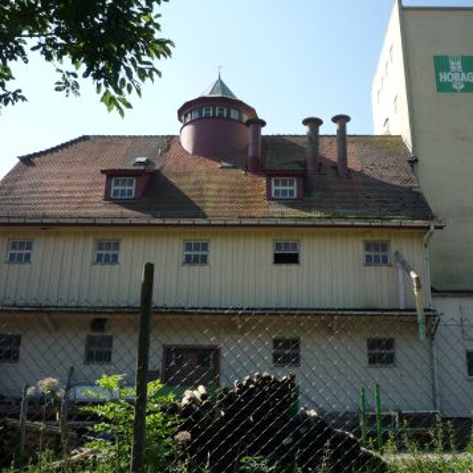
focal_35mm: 38
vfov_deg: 43.9
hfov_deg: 43.8
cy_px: 236
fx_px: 587
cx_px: 262
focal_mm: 5.2
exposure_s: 1/400
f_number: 4
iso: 100
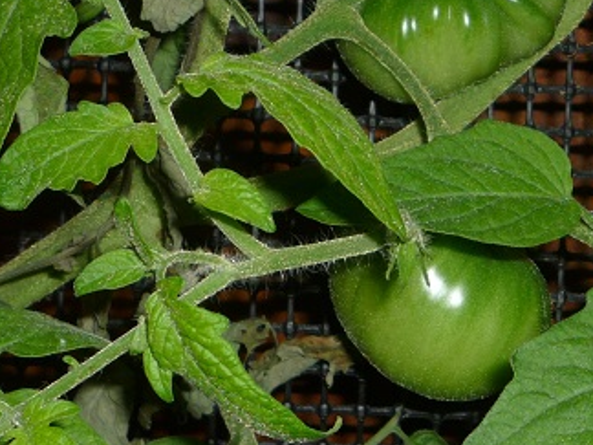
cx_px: 463
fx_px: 1525
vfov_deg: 16.6
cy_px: 170
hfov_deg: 21.8
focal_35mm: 89
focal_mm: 6.3
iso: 100
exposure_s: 1/30
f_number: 4
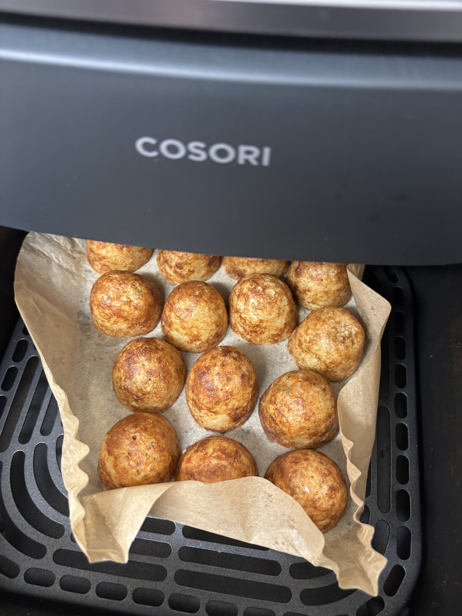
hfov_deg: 53.1
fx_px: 463
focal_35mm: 26
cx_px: 231
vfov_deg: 67.3
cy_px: 308
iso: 400
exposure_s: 1/33
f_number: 1.6
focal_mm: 5.96
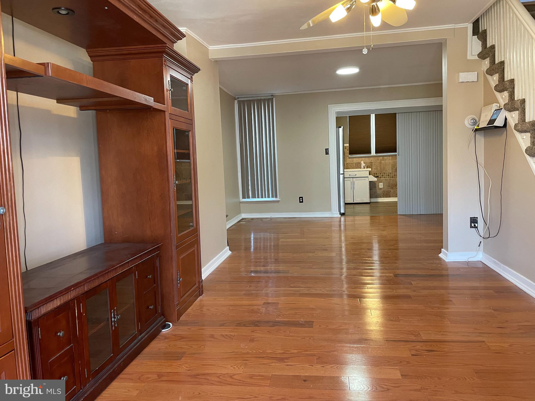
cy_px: 200
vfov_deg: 53.1
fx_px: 402
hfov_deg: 67.3
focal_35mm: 26
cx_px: 268
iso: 250
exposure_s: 1/60
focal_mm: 4.2
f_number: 1.6
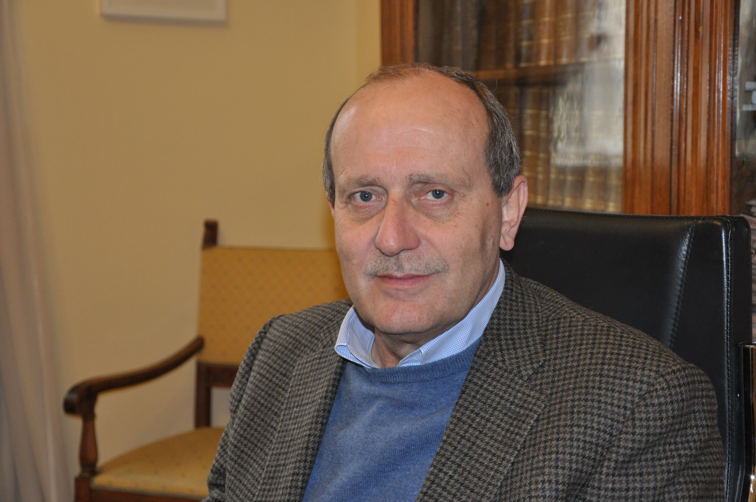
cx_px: 378
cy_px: 251
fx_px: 1416
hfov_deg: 29.9
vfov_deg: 20.1
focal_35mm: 68
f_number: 4.8
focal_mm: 45
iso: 800
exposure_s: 1/60
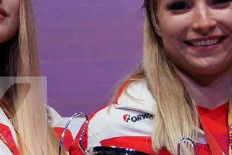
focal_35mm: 634
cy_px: 124
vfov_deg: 2.2
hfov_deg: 3.3
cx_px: 173
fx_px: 4087
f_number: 3.5
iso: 640
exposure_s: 1/250
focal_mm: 159
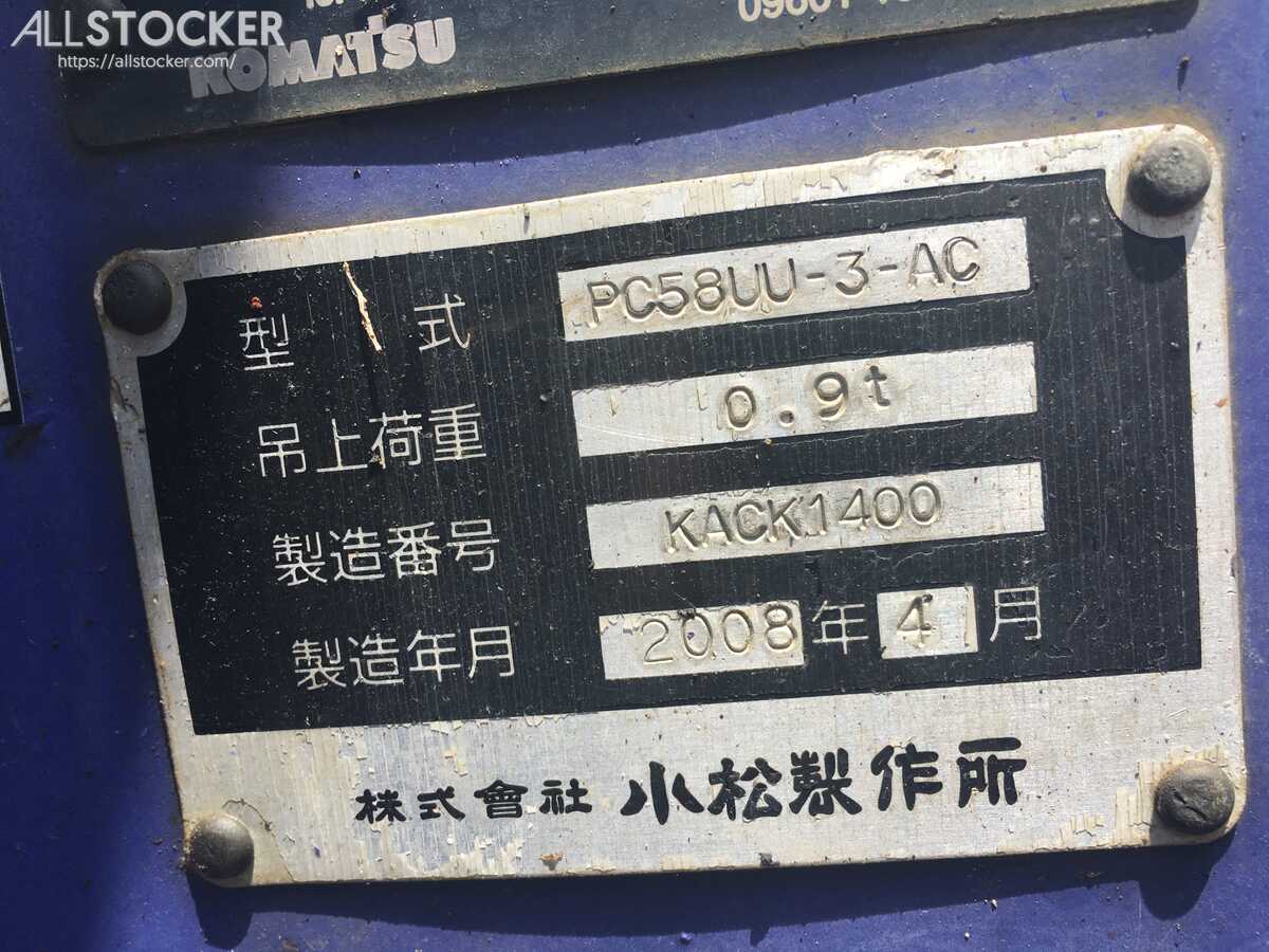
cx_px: 634
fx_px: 1063
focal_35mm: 29
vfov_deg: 48.2
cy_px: 476
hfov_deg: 61.7
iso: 25
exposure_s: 1/754
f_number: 2.2
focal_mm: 4.15
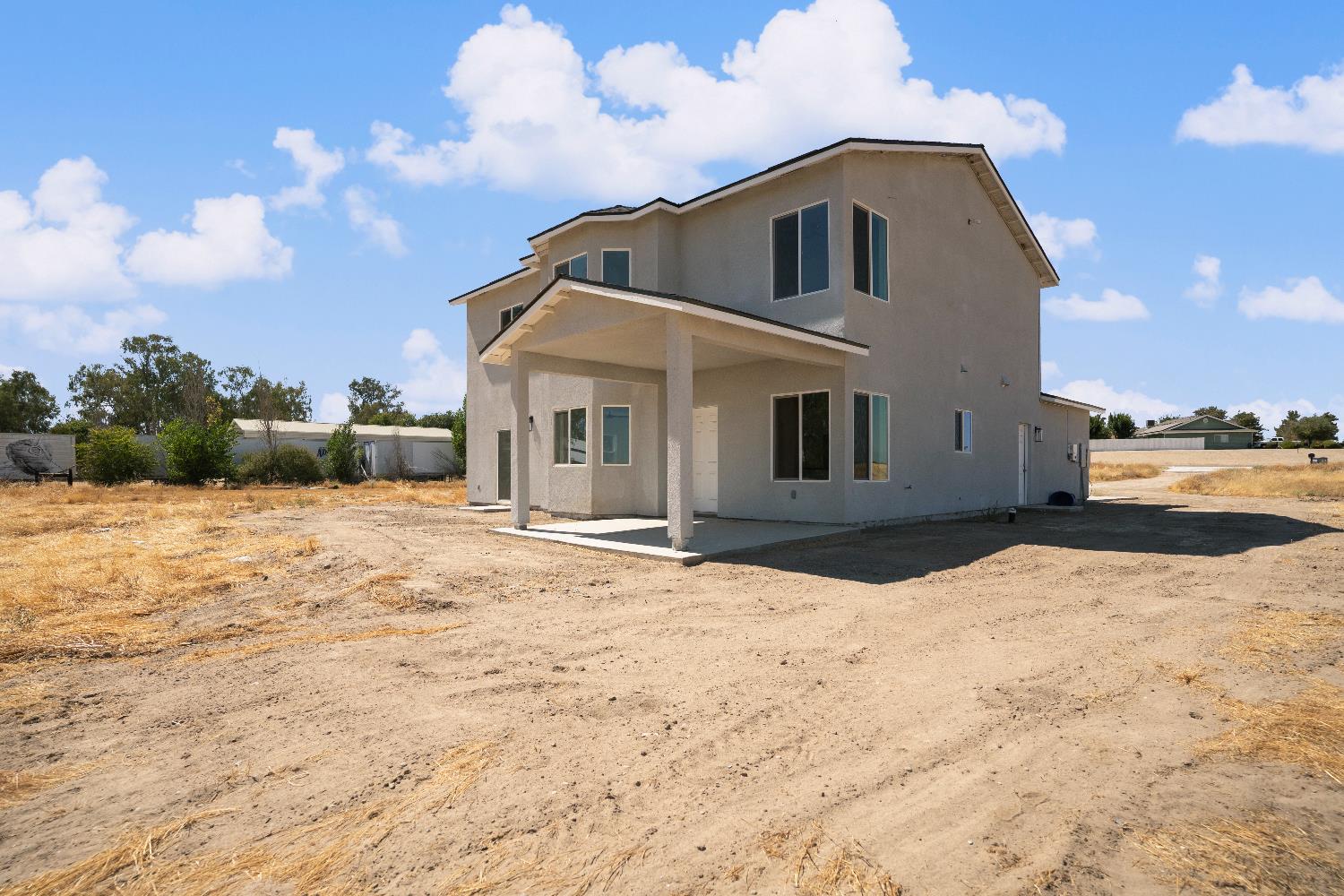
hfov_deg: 93.3
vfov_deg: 70.4
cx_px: 672
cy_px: 448
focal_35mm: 17
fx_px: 635
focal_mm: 17
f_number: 3.5
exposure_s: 1/8000
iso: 800
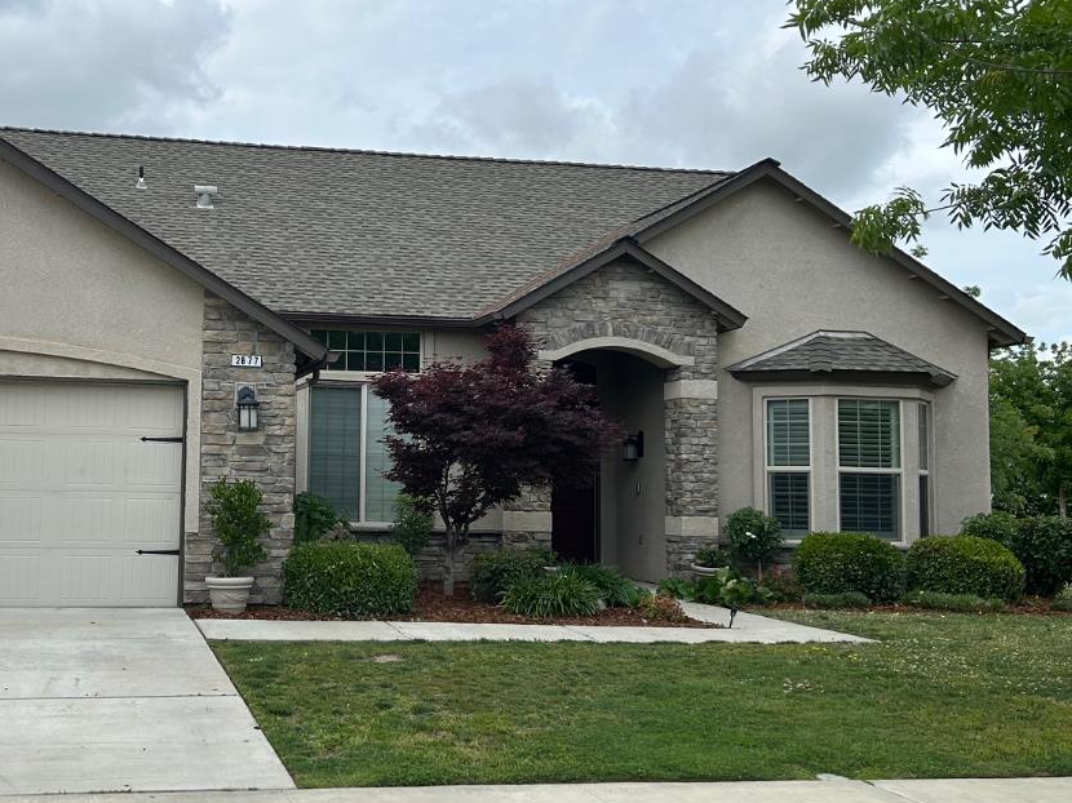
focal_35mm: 47
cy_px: 356
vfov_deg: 30.8
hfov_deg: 39.6
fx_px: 1455
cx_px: 306
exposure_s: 1/5882
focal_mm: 5.7
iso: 50
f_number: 1.5
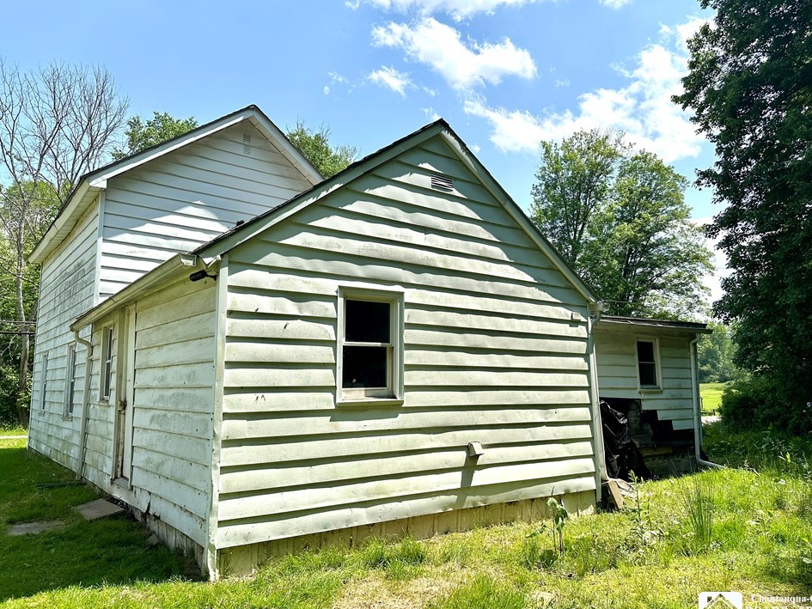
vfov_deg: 53.1
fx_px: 610
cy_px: 306
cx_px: 434
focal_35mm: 26
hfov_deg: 67.2
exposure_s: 1/5000
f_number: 1.78
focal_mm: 6.86
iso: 80
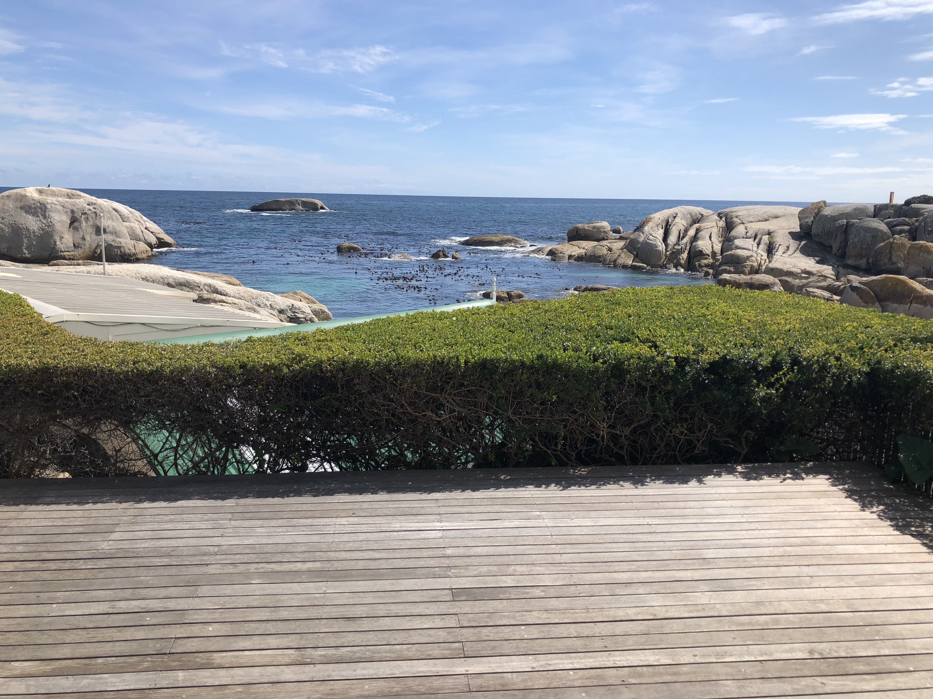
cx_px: 479
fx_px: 782
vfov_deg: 48.2
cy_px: 349
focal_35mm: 29
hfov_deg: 61.6
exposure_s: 1/2525
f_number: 1.8
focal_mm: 4
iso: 20
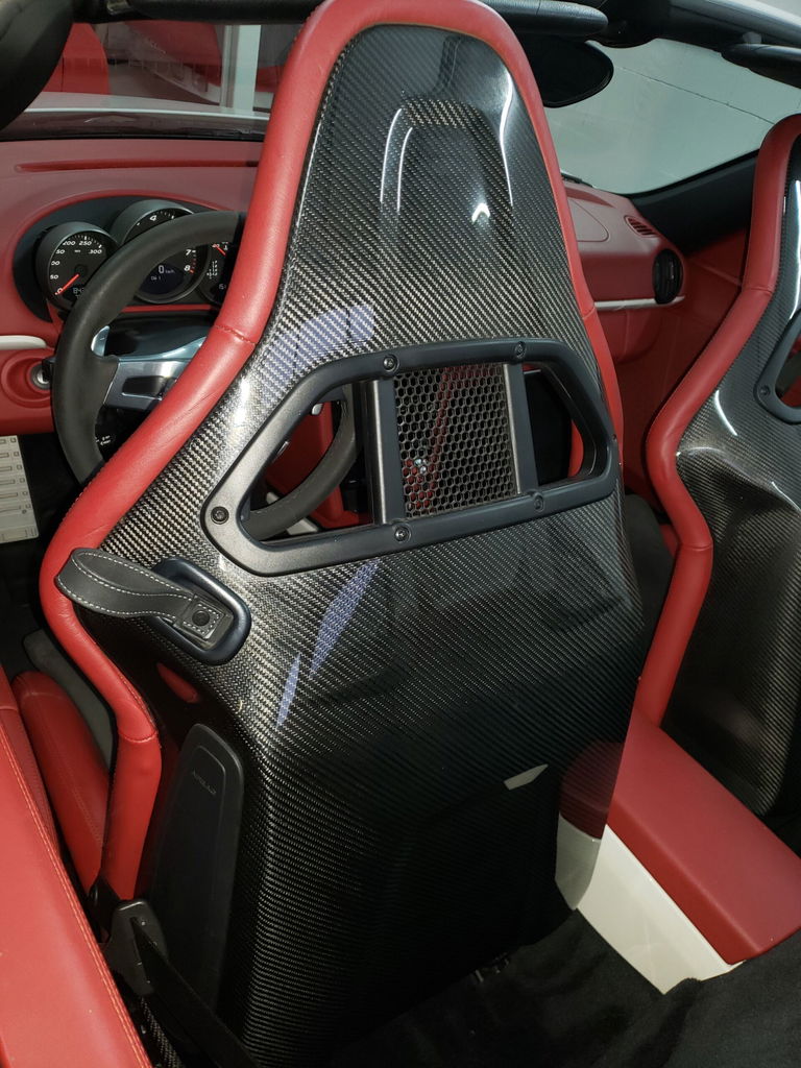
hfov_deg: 53.1
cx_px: 400
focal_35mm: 26
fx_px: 802
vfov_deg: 67.3
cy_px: 534
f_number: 1.5
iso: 100
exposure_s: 1/24
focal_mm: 4.3
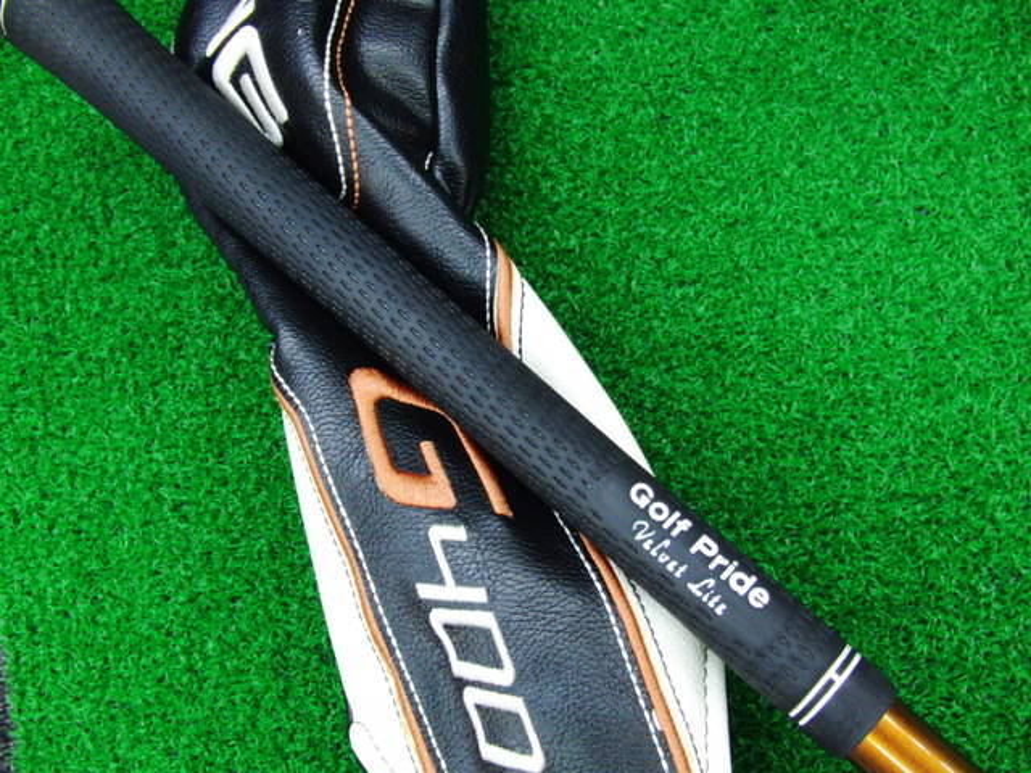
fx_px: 1102
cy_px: 386
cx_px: 516
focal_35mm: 37
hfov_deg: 50.1
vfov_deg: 38.7
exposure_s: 1/30
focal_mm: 6.42
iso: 400
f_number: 3.6
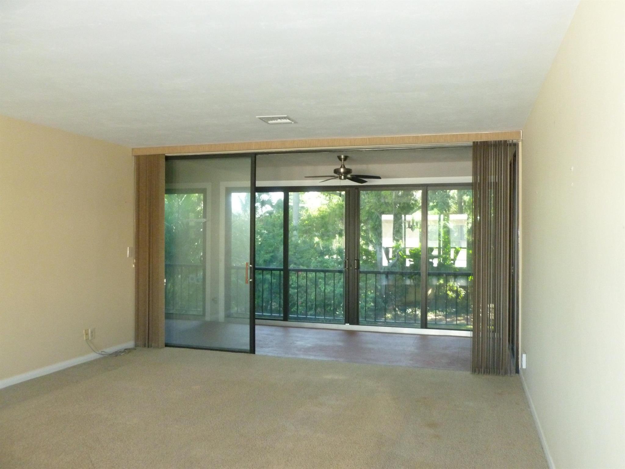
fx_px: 506
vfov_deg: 49.7
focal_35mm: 28
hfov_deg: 63.4
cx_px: 312
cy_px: 234
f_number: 3.3
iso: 400
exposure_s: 1/60
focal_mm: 5
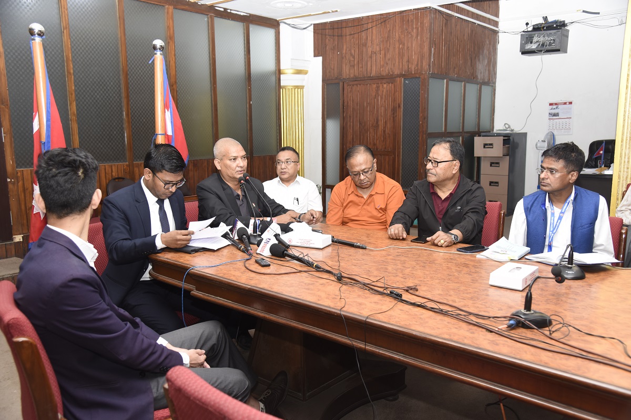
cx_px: 316
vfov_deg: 42.3
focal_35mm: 31
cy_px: 210
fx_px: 543
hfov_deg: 60.3
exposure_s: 1/125
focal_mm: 31
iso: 500
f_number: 4.5
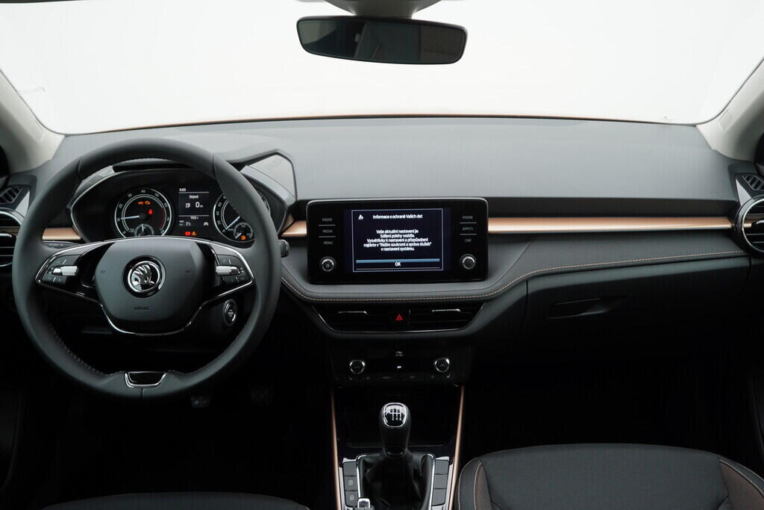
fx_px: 764
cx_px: 382
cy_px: 255
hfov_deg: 53.1
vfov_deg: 36.9
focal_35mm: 36
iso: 125
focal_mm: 24
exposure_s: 1/50
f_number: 3.2
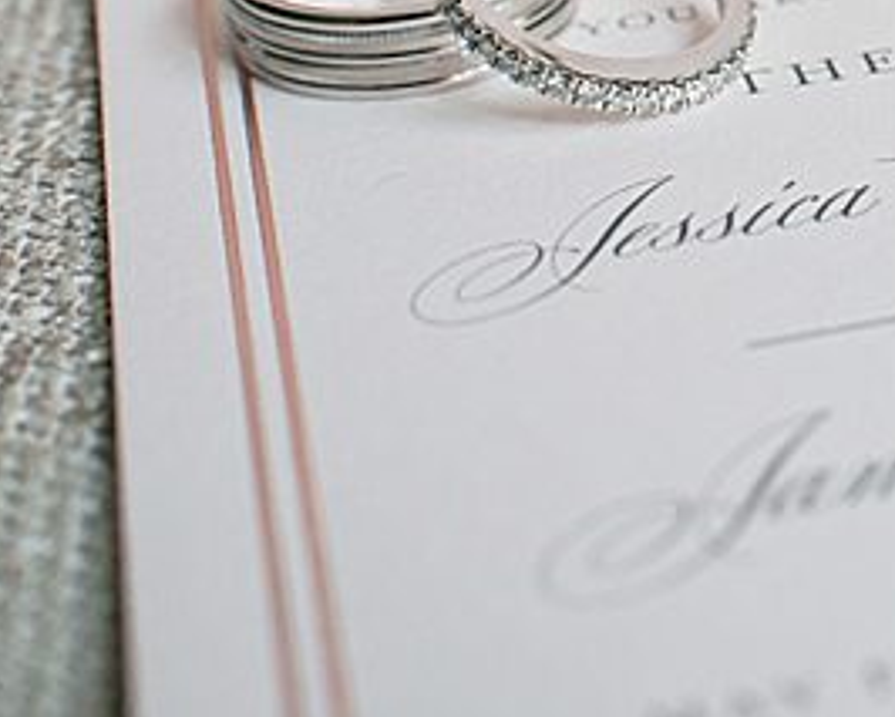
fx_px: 3074
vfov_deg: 12.9
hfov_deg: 15.9
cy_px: -187
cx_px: 1073
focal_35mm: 116
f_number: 5
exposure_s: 1/400
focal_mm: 35
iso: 800
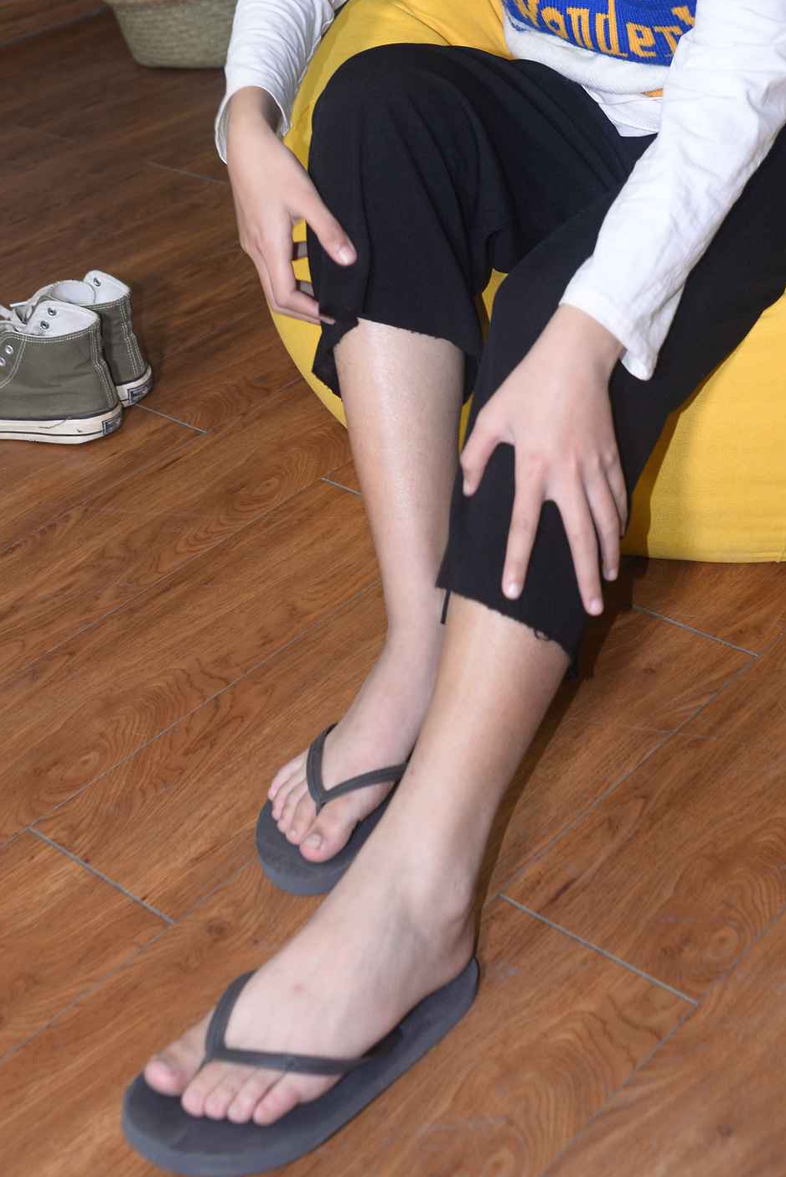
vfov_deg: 34.7
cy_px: 269
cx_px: 373
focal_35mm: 56
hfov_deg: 24.2
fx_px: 1831
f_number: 5.6
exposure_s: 1/80
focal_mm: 35
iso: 500
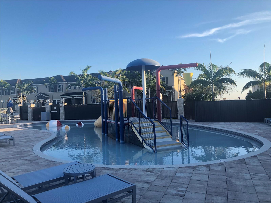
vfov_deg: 49.7
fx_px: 219
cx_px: 136
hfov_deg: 63.4
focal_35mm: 28
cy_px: 102
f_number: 1.8
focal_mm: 3.99
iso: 20
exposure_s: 1/298
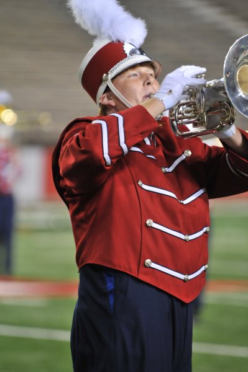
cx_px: 124
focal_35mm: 300
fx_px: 3105
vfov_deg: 6.9
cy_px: 186
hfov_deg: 4.6
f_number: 2.8
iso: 800
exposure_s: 1/200
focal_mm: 200
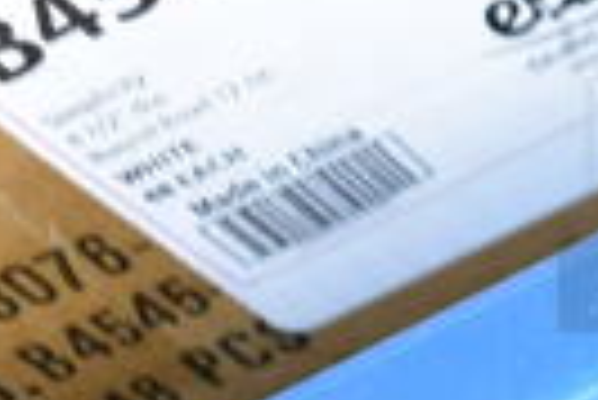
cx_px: 1061
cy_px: 94
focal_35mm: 124
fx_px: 2062
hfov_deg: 14.6
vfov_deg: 11.1
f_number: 3.5
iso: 100
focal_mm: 18
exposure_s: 1/50
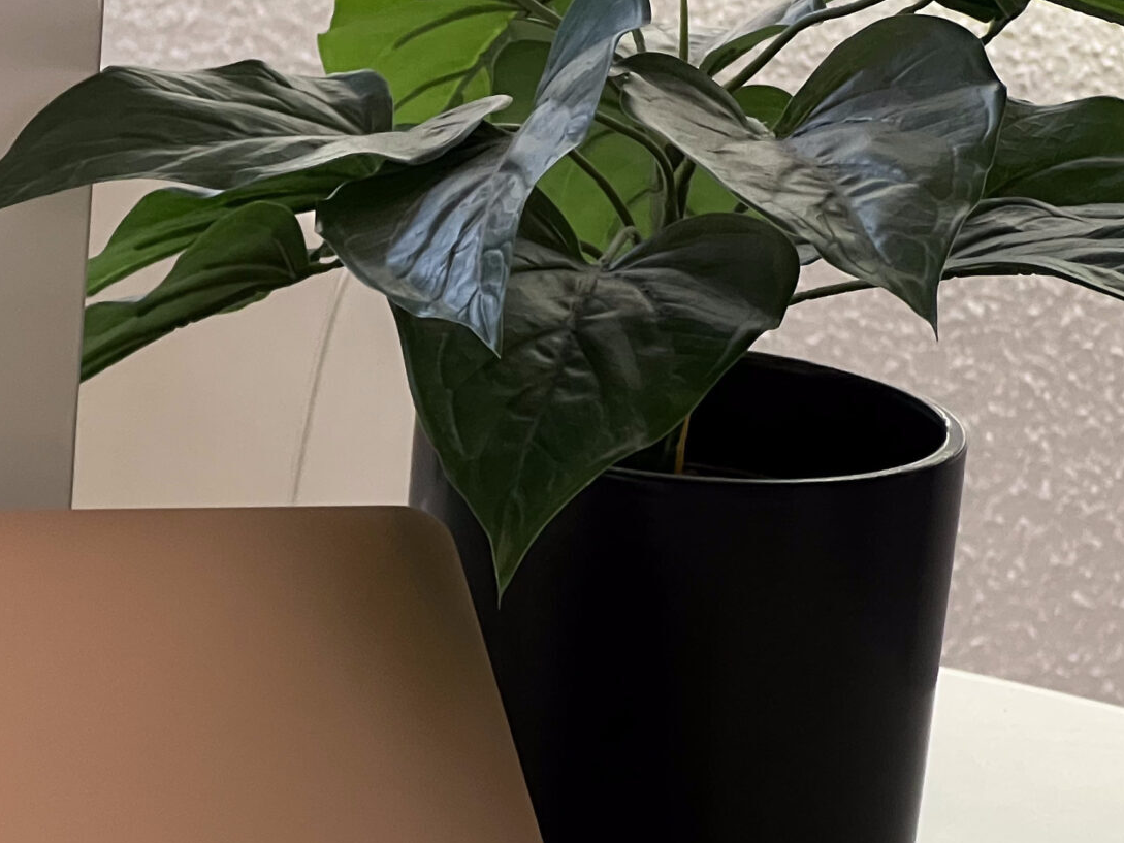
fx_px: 5878
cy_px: 808
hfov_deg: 10.8
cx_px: -110
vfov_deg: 8.2
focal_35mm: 181
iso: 200
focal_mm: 9
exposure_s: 1/80
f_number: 2.8
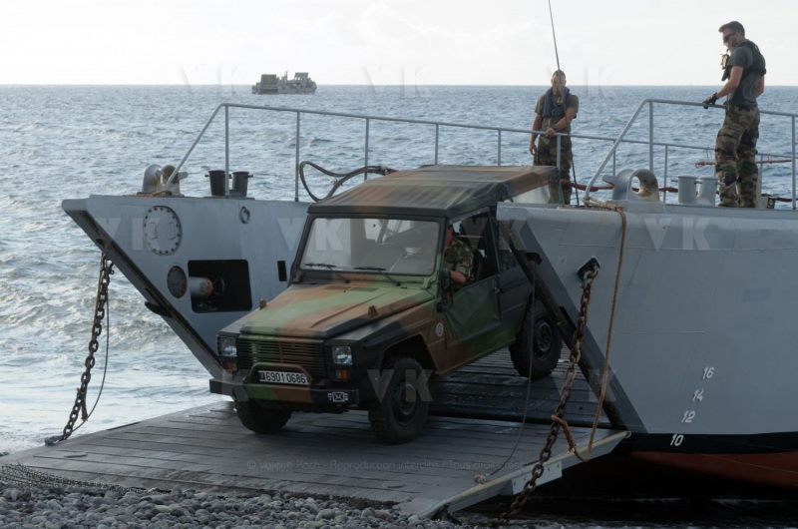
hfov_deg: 18.2
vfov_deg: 12.1
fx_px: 2489
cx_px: 399
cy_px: 264
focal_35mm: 112
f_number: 9
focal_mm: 75
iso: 250
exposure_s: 1/250
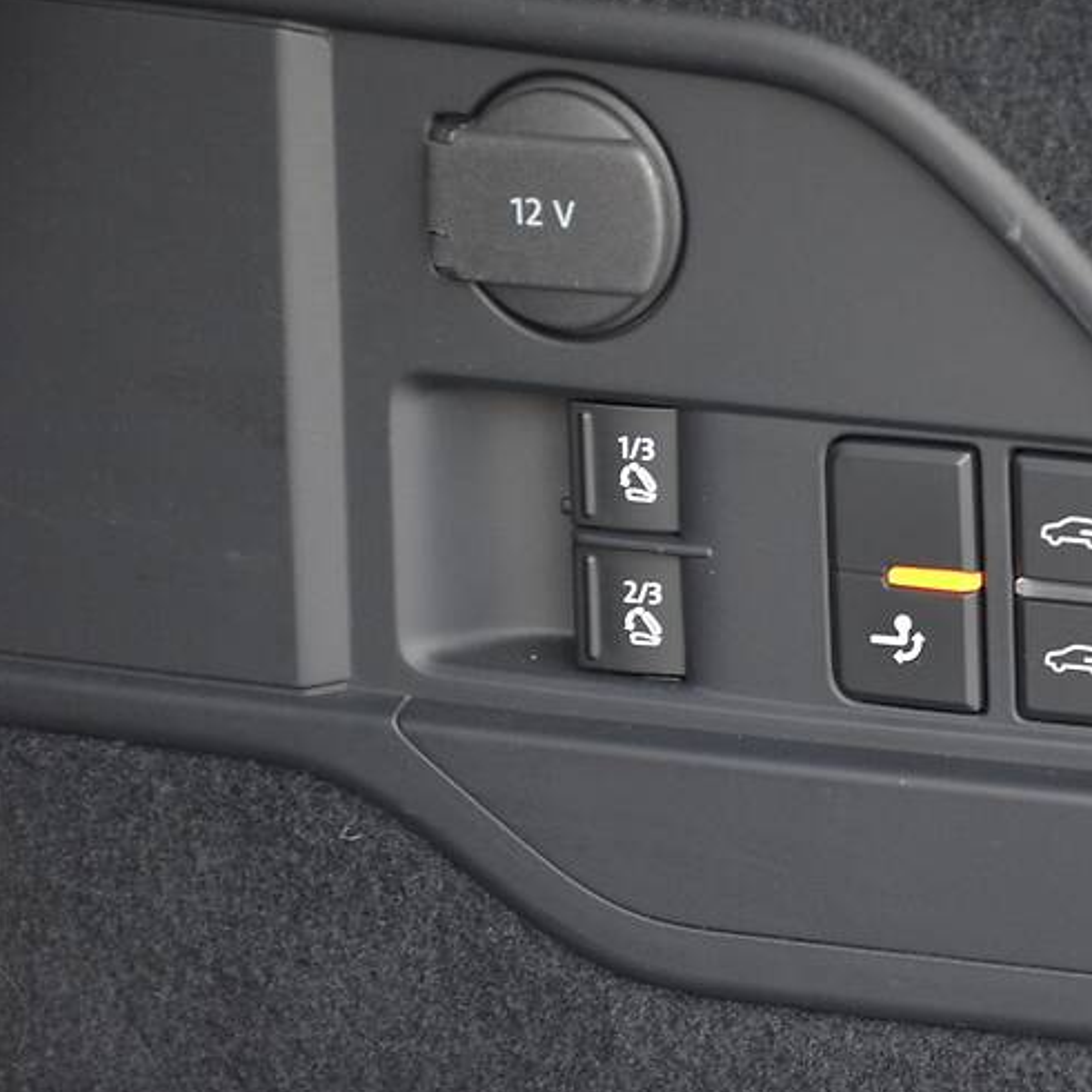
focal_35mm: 218
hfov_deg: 8.0
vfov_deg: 8.0
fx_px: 7769
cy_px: 540
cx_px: 845
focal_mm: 105
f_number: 5.6
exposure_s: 1/30
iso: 1250
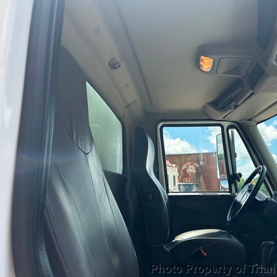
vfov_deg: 51.1
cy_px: 137
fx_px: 290
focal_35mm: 32
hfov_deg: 49.9
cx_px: 191
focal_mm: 5.7
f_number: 1.5
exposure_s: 1/1252
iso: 50
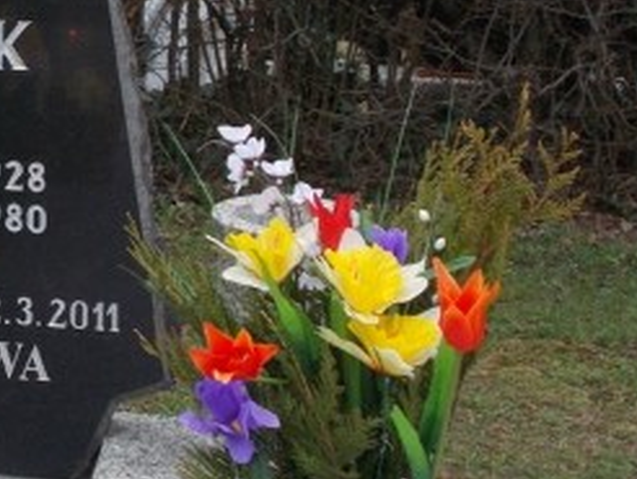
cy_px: 236
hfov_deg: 14.6
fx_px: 2395
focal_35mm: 130
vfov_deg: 11.4
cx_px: -161
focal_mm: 9
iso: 160
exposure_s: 1/30
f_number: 4.5
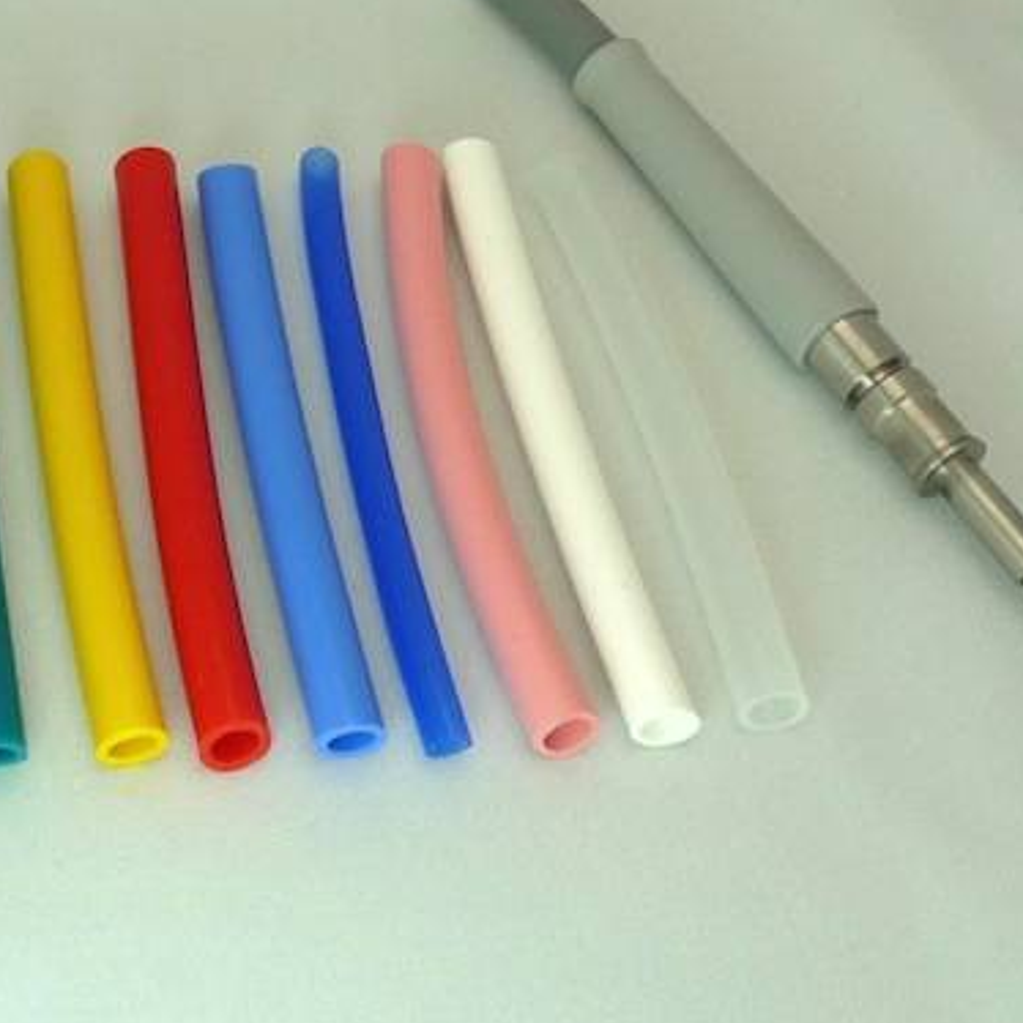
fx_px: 2374
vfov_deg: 24.1
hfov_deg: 23.9
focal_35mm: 71
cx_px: 181
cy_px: 305
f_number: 4
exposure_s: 1/200
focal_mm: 4.8
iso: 100
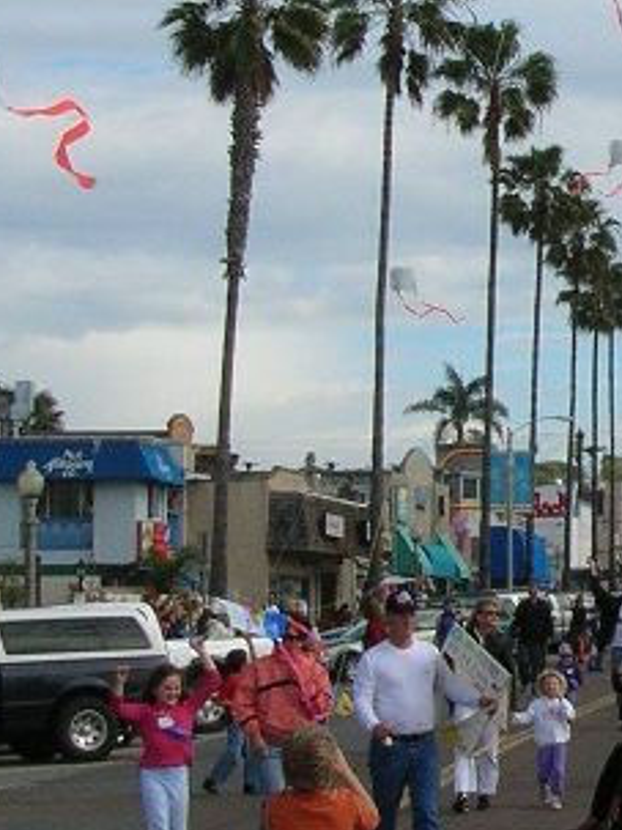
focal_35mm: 132
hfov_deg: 11.0
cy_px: 315
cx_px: 786
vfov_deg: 14.9
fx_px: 3165
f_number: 5.6
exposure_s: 1/402
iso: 50
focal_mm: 5.8
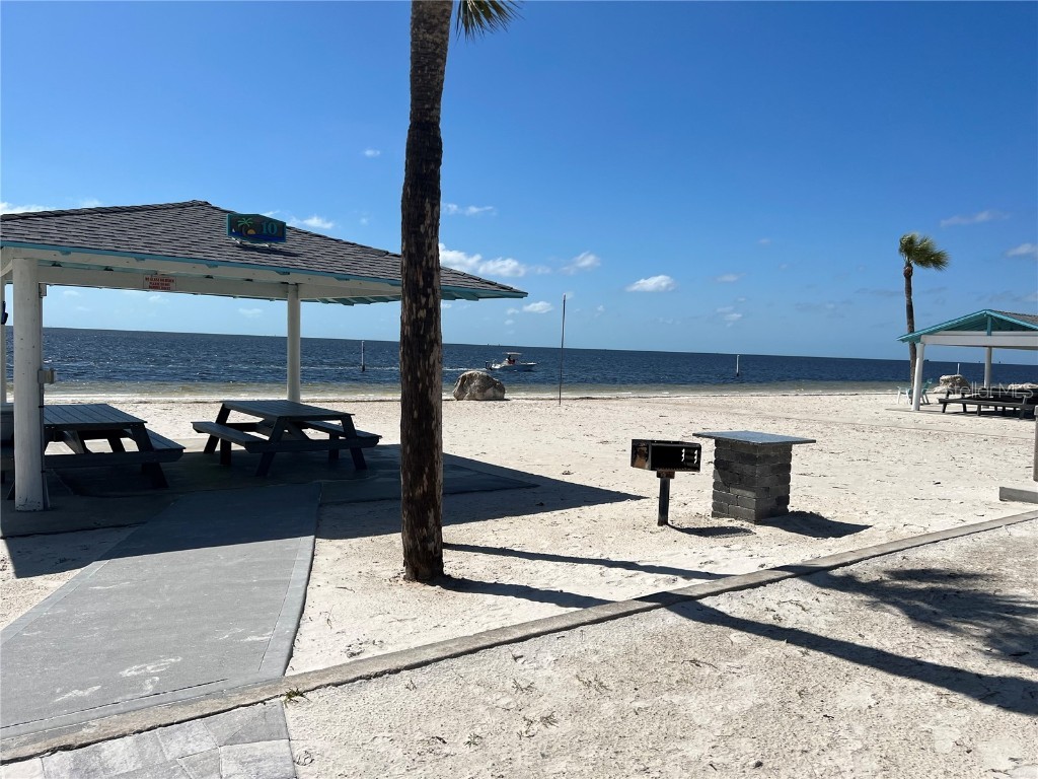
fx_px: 780
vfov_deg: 53.1
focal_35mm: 26
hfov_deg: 67.3
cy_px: 390
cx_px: 519
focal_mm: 5.7
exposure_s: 1/10309
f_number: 1.5
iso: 50
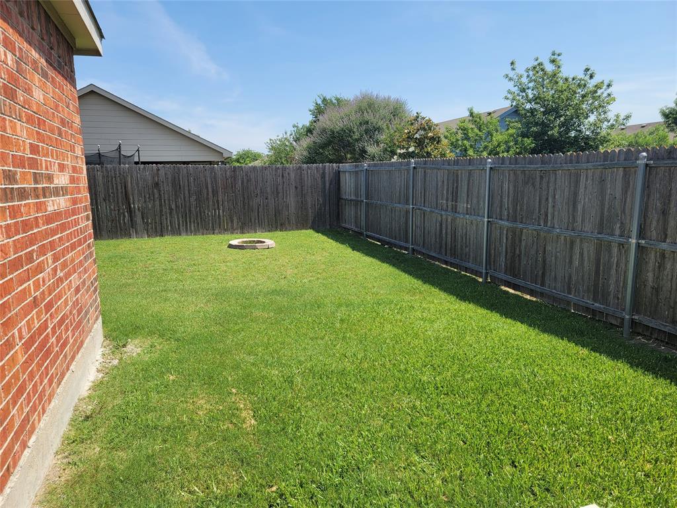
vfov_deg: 54.9
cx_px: 338
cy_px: 254
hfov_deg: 69.4
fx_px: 489
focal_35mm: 25
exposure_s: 1/713
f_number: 1.8
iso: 20
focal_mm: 7
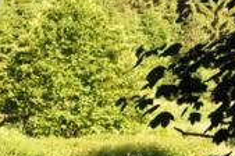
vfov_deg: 5.7
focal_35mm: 236
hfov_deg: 8.5
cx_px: -141
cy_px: 258
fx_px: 1538
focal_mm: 40
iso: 1600
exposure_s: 1/500
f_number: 11
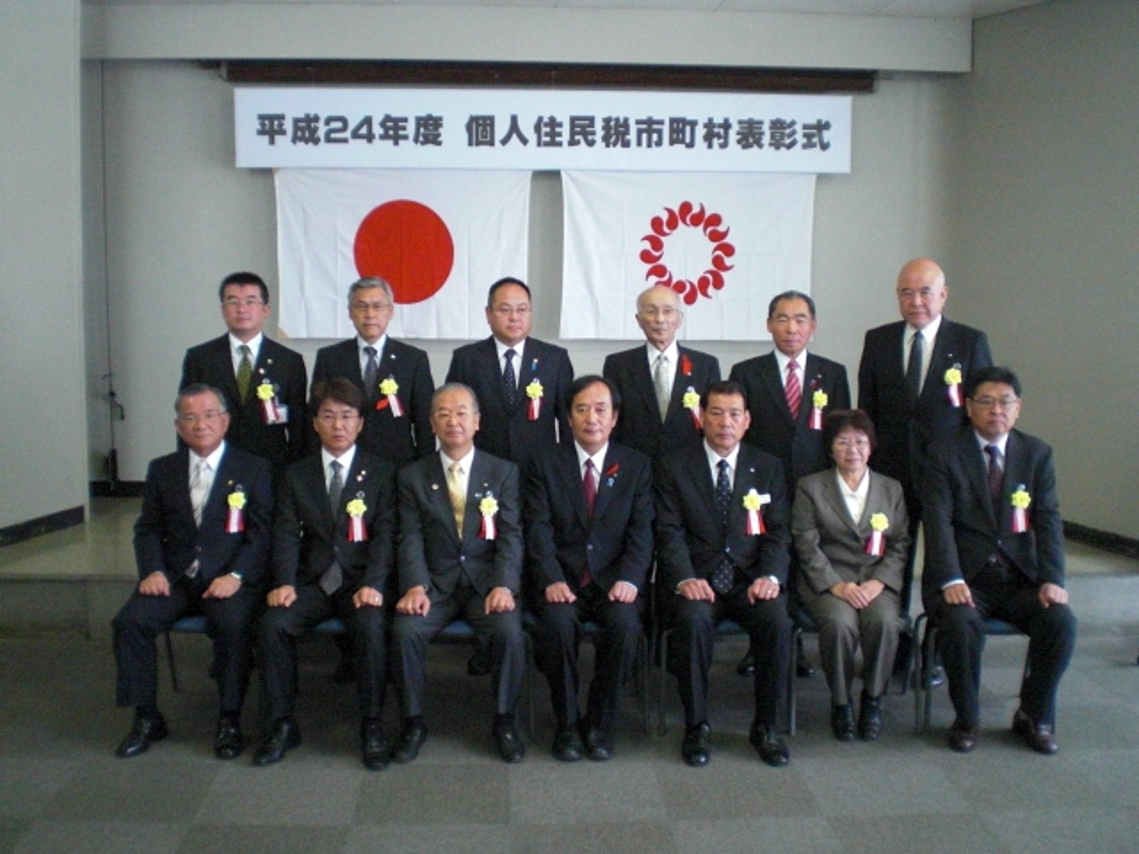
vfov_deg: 37.7
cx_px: 570
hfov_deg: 49.0
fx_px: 1250
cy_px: 427
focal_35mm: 38
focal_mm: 6.3
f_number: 3.1
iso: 800
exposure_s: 1/100
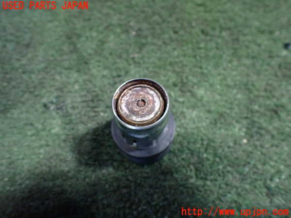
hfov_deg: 60.0
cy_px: 109
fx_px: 252
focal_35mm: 30
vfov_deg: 46.8
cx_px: 146
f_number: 2.3
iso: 800
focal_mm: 5.4
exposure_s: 1/50
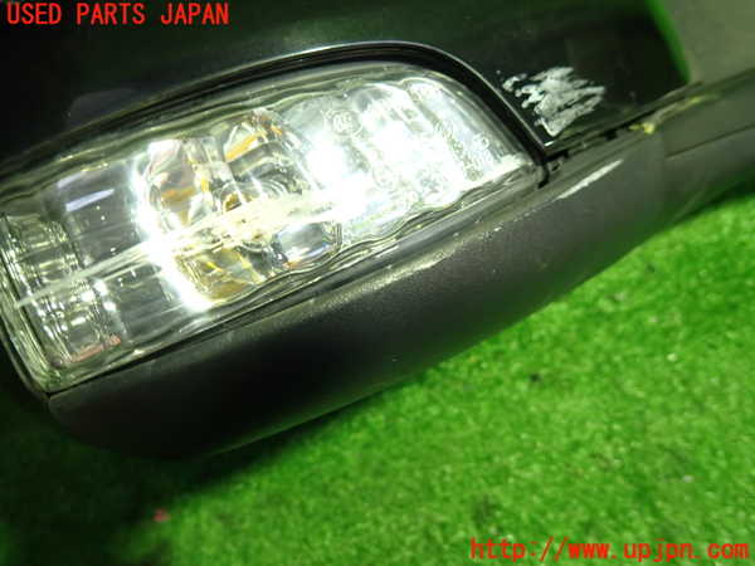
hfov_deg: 69.4
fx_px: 545
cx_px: 378
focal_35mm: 25
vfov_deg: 54.9
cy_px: 283
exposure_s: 1/30
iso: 250
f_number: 2
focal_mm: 4.5
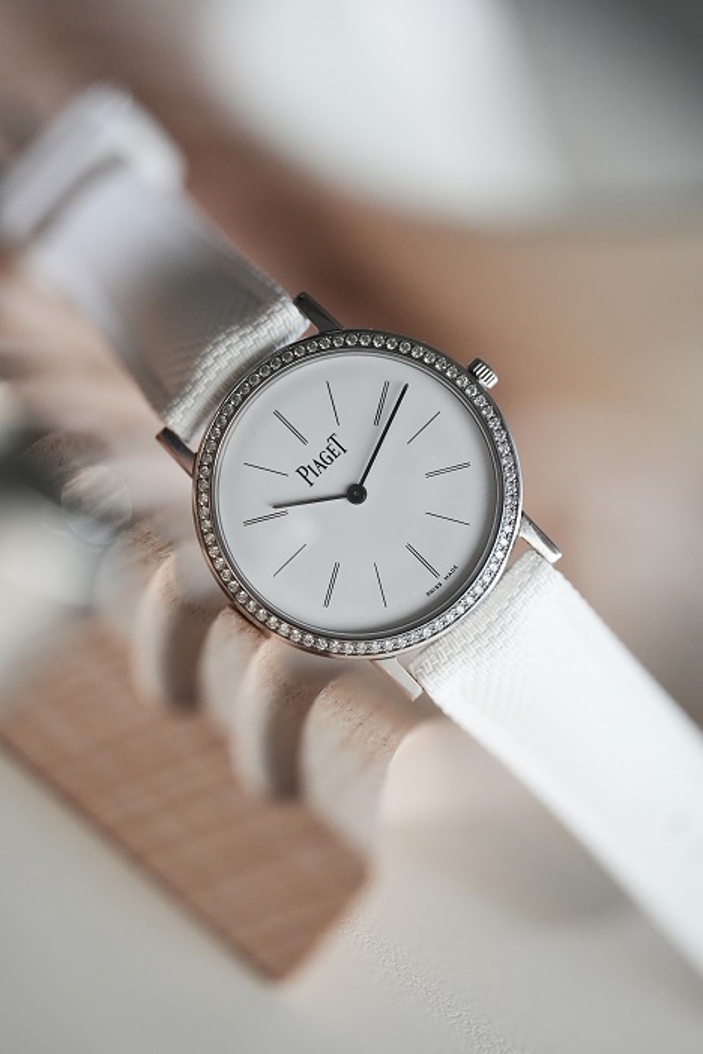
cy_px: 527
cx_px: 352
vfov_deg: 19.4
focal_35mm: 105
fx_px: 3072
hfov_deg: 13.1
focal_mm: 105
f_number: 2.8
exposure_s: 1/250
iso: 3200
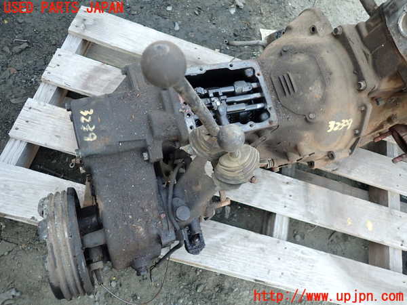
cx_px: 204
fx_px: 294
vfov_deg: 54.9
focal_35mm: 25
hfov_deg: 69.4
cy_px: 152
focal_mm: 4.5
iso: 200
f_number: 2
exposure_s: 1/60
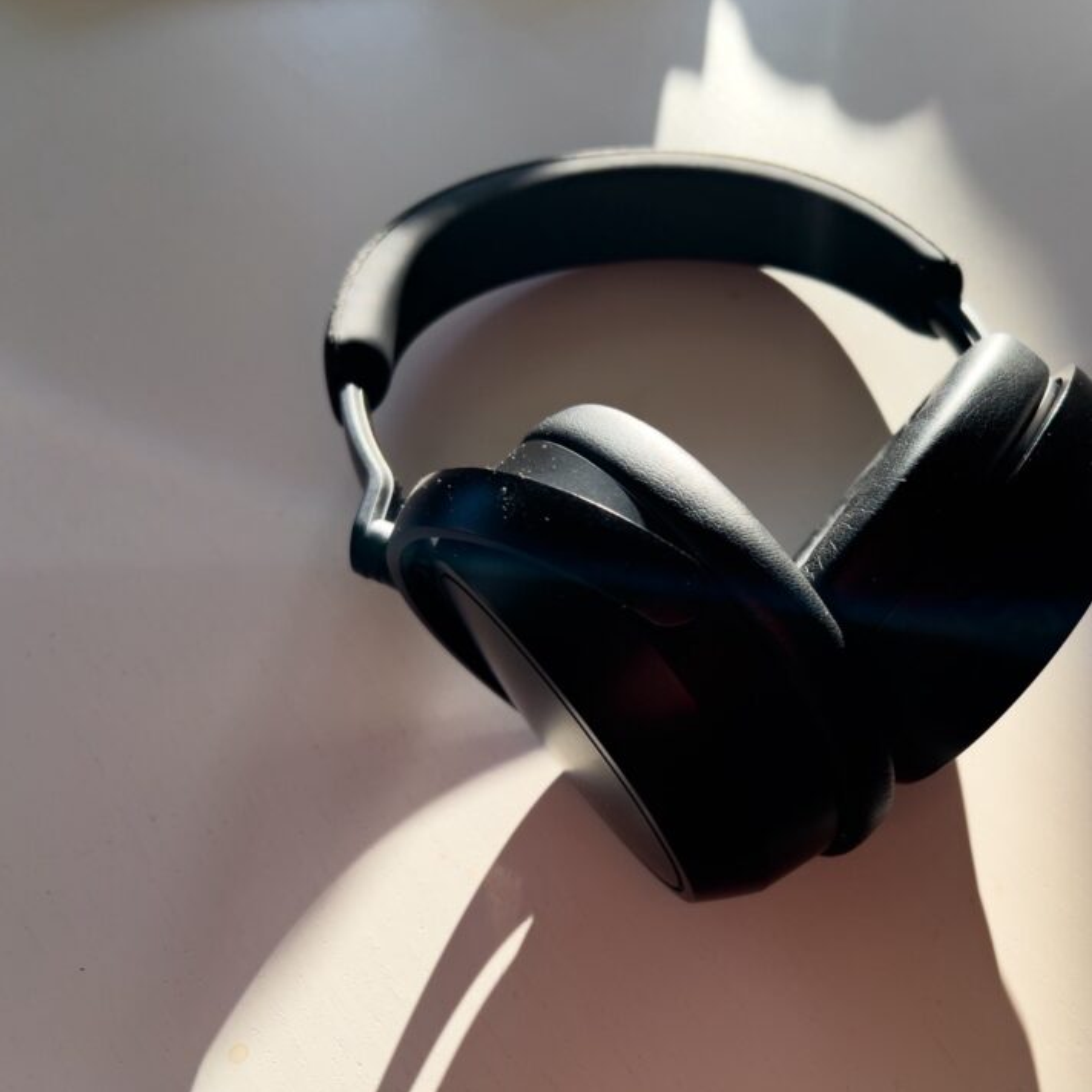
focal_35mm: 31
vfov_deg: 52.5
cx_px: 699
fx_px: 1106
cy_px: 546
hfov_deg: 51.8
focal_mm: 5.7
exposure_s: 1/370
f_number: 1.5
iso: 50
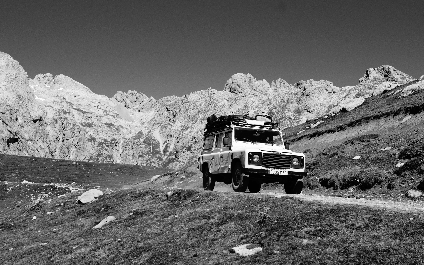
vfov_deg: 29.9
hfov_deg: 46.2
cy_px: 141
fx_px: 497
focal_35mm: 43
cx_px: 213
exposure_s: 1/800
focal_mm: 28
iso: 160
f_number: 9
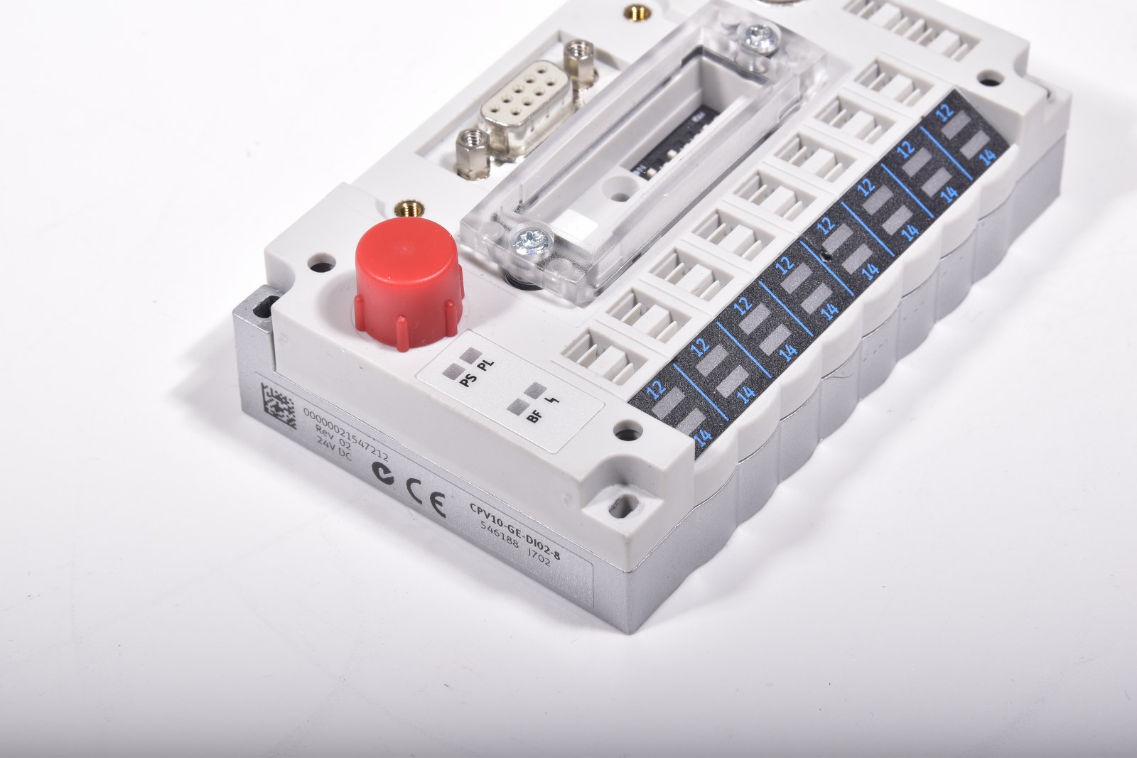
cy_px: 379
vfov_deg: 11.4
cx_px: 568
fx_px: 3790
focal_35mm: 120
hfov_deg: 17.1
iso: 100
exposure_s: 1/200
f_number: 14
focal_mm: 80
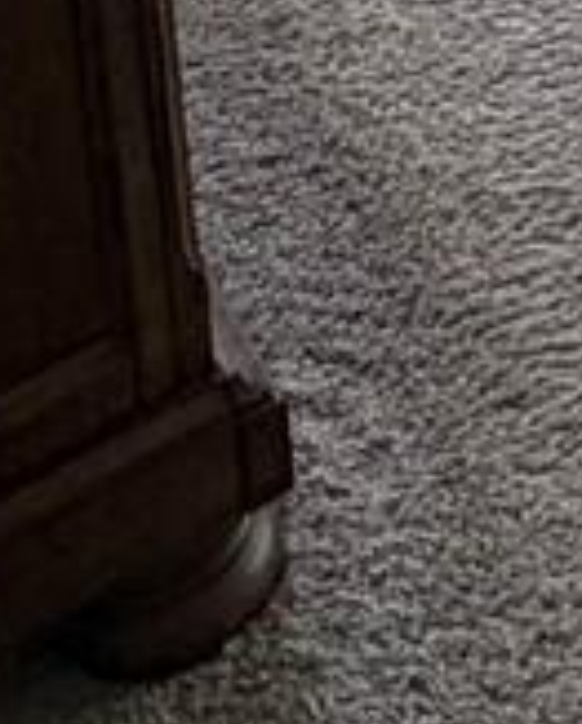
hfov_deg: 10.2
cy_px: -1346
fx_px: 2877
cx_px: 1359
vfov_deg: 10.7
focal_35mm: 134
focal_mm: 2.22
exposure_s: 1/60
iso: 160
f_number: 2.2
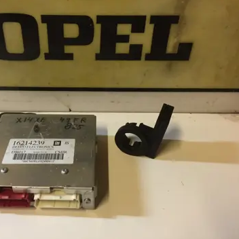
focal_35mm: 35
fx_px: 273
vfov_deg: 47.2
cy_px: 120
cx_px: 88
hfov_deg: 46.8
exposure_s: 1/33
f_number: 2.2
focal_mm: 4.15
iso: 250
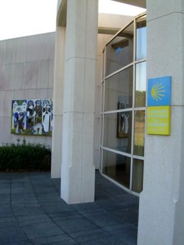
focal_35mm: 38
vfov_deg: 49.0
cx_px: 92
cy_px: 122
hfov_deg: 37.7
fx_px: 269
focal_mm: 6.3
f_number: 4.6
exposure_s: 1/125
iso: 50
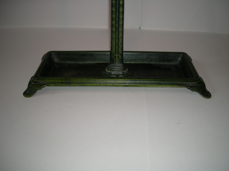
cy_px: 86
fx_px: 232
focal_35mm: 35
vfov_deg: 40.7
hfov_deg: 52.6
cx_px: 114
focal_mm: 5.7
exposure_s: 1/55.7
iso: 50
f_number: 2.8
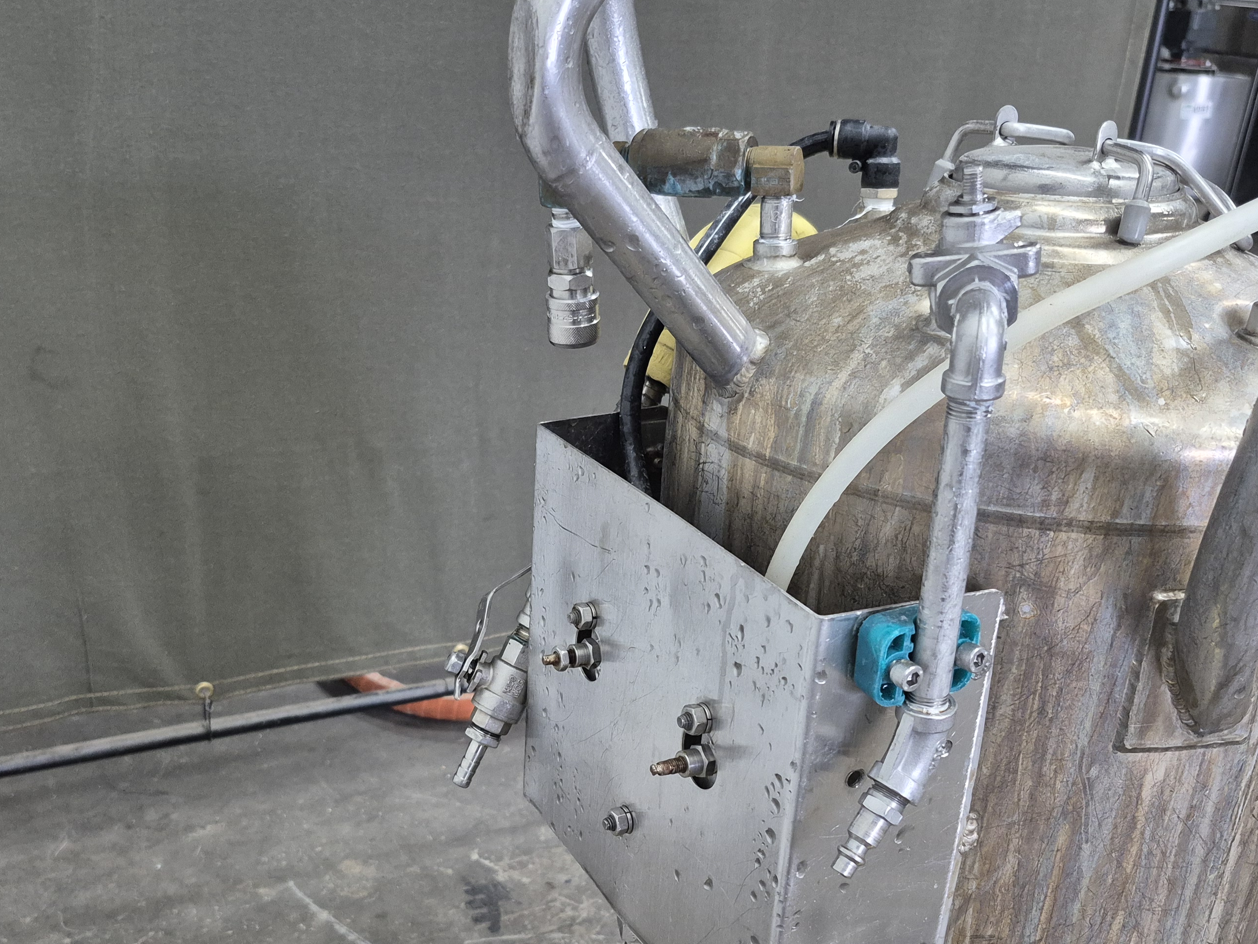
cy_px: 637
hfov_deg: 51.3
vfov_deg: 39.2
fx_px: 1308
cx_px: 586
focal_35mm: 36
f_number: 1.8
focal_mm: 5.4
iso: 800
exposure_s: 1/120
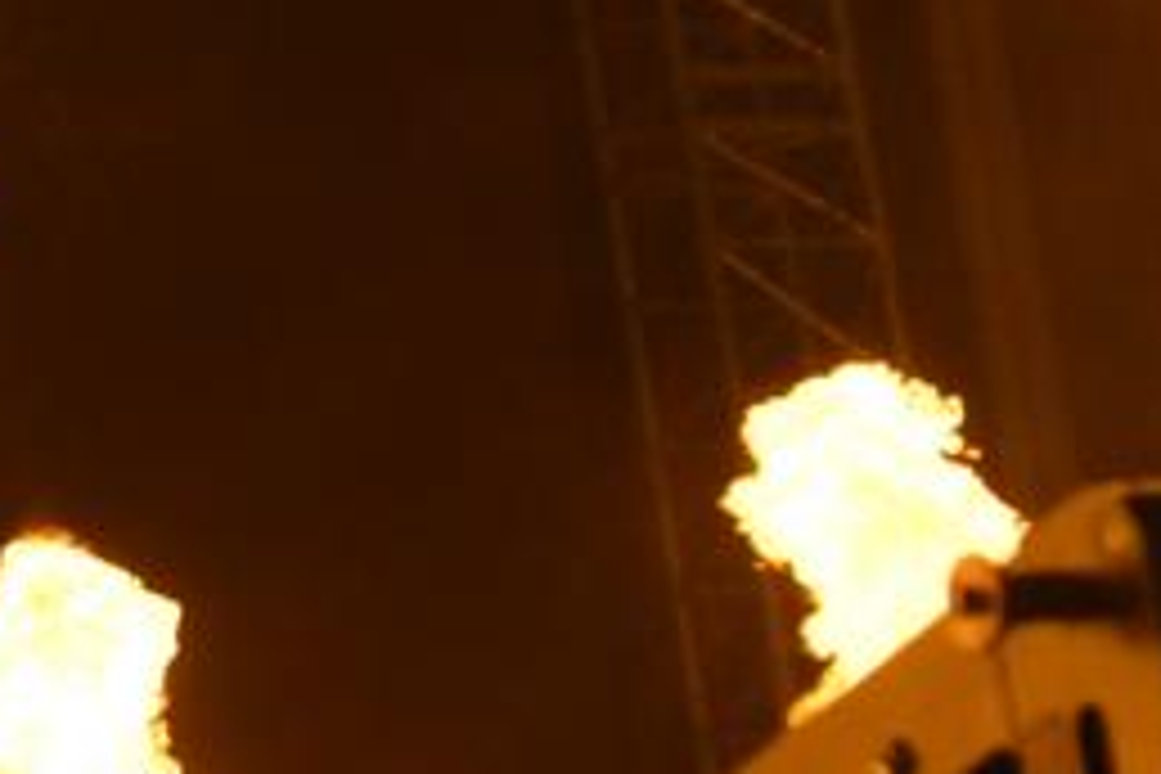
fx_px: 6288
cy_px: 594
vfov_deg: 7.0
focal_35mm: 195
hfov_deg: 8.4
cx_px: -2619
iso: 1250
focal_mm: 28
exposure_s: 1/800
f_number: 5
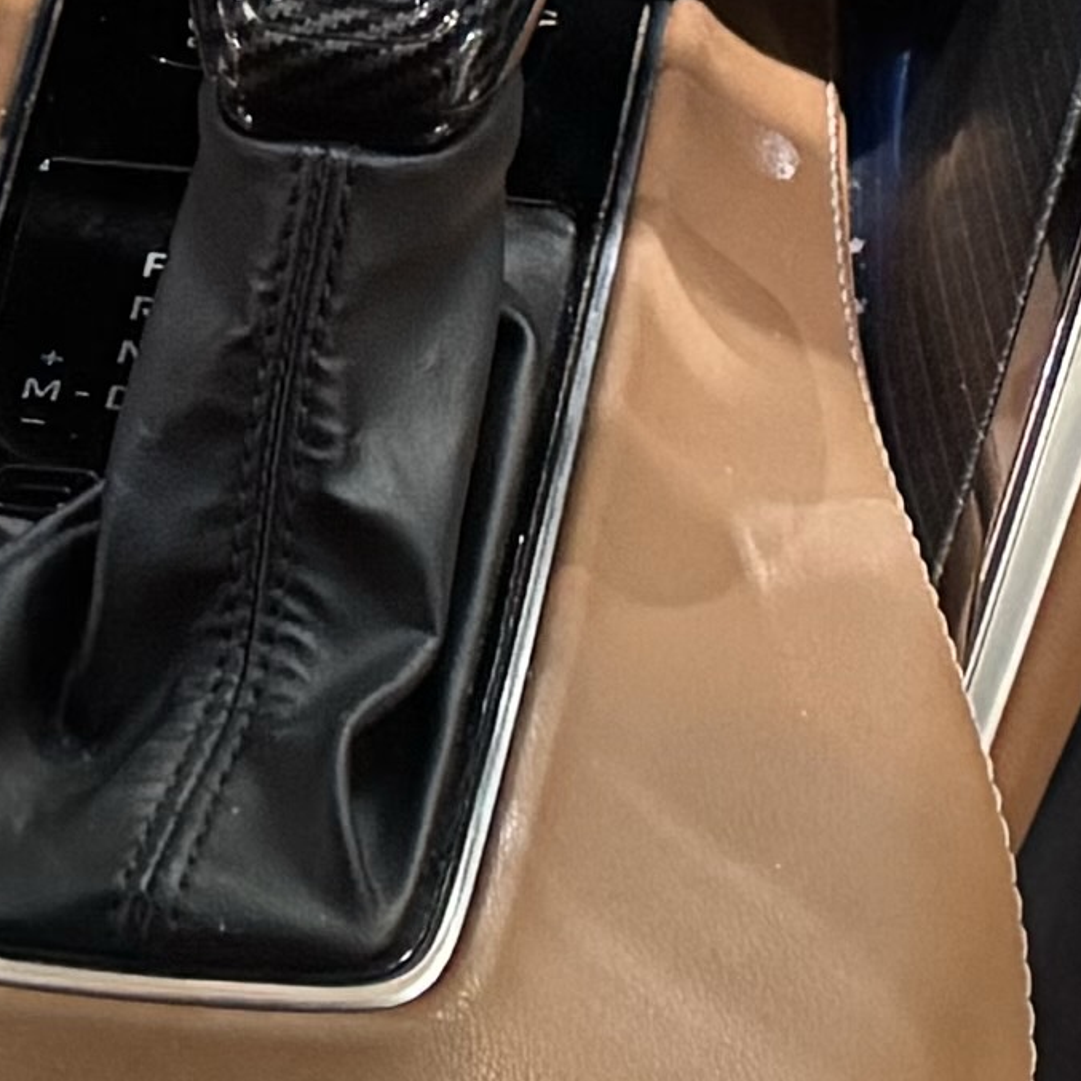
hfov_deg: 9.8
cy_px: -1324
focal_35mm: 179
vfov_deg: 9.0
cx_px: 717
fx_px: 6324
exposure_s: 1/50
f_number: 1.78
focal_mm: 6.76
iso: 800
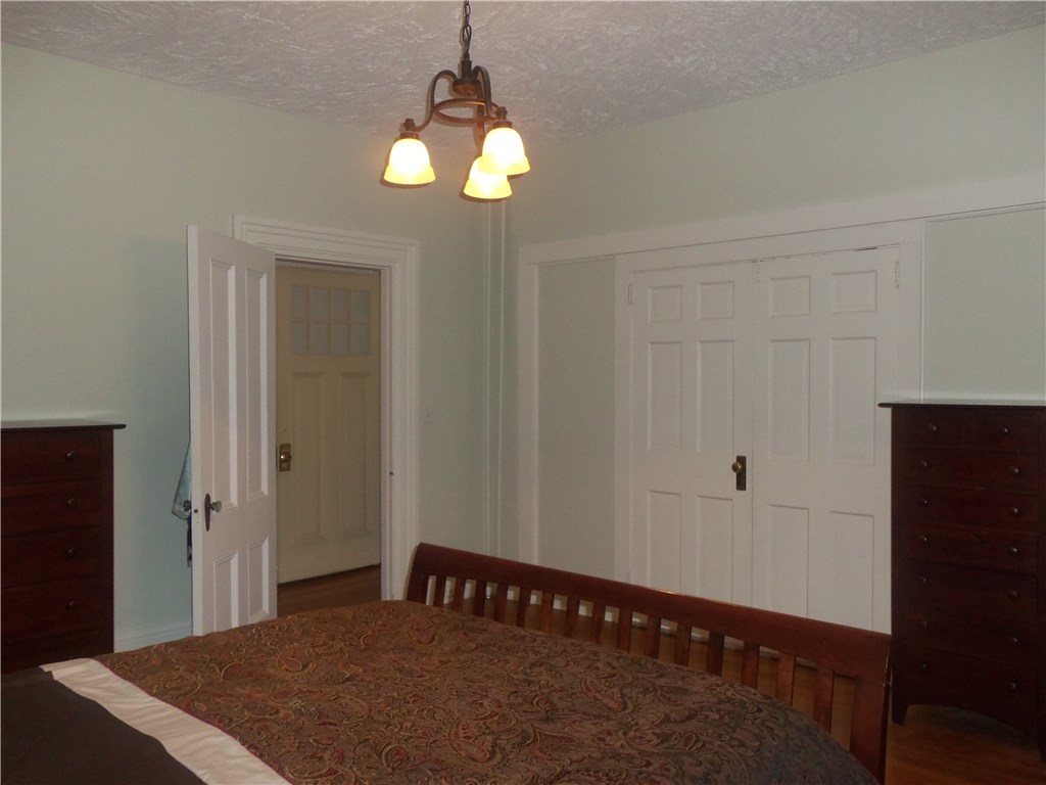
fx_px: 846
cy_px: 392
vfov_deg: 49.7
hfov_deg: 63.4
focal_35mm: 28
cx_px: 523
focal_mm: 5.1
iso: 200
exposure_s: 1/60
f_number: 3.3
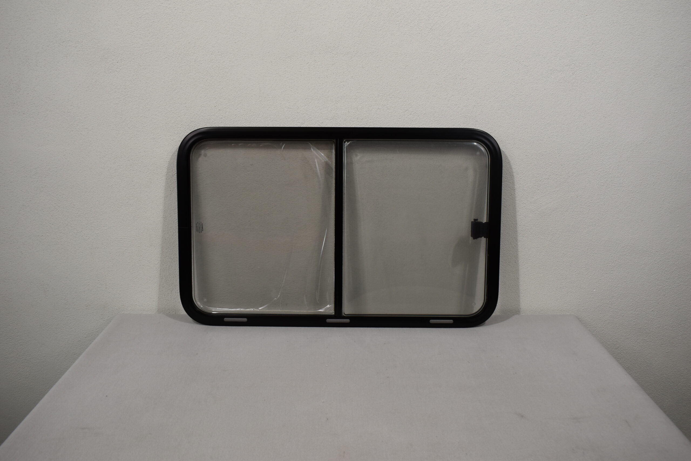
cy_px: 230
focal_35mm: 32
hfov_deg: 59.5
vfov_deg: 41.7
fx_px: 605
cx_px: 346
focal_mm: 21
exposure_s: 1/125
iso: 320
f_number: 5.6
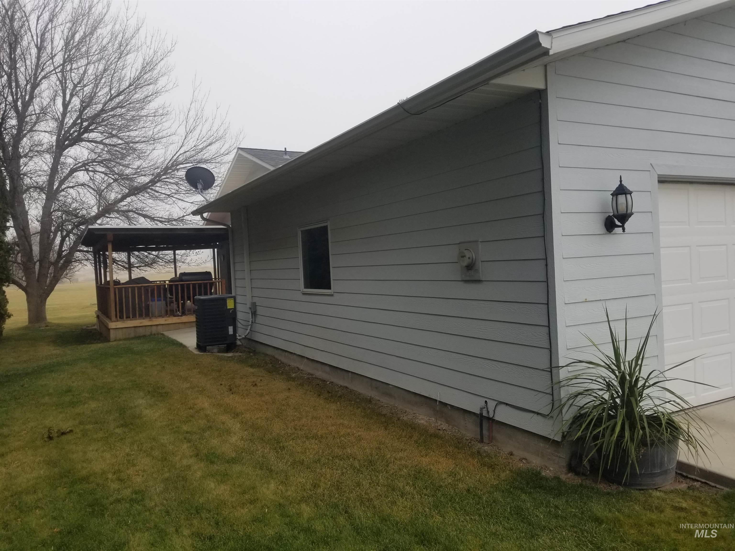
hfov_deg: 67.3
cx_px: 368
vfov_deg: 53.1
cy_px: 276
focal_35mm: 26
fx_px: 552
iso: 50
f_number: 1.7
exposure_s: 1/634
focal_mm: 4.3
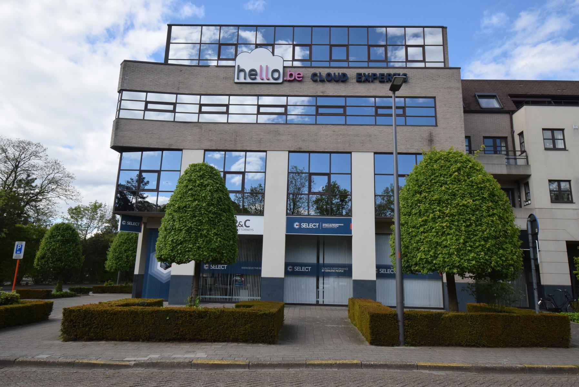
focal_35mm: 22
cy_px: 194
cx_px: 290
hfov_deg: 77.3
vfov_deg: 56.2
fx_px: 362
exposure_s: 1/400
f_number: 13
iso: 800
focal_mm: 15
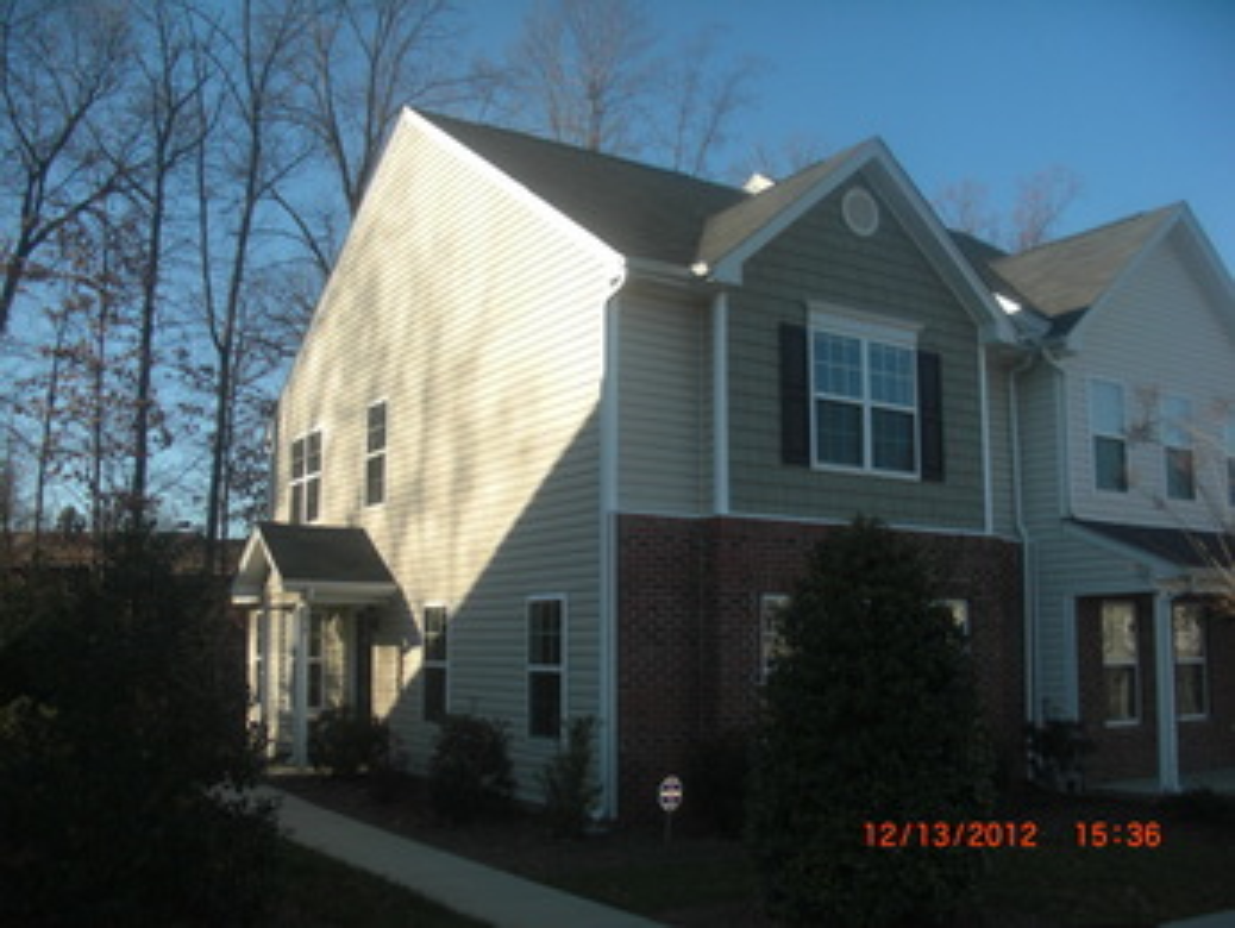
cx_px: 618
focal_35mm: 36
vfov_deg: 39.7
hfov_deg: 51.3
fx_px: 1285
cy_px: 464
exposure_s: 1/640
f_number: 2.8
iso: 50
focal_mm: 6.3
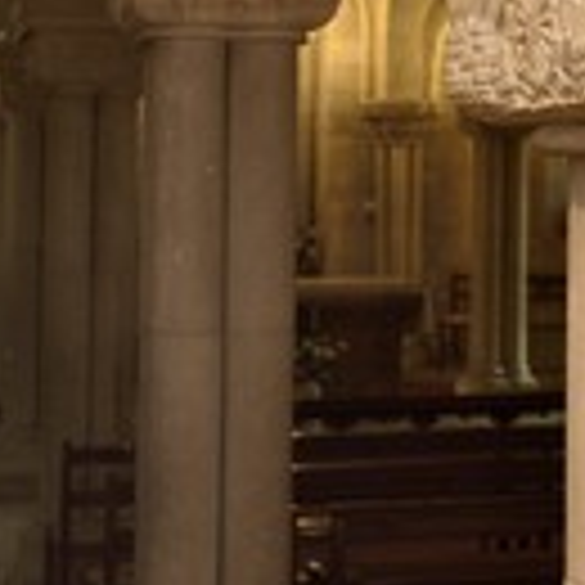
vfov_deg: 17.9
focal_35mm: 96
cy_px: 112
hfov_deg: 17.9
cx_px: 470
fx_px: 1836
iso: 800
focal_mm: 35
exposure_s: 1/6
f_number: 5.6
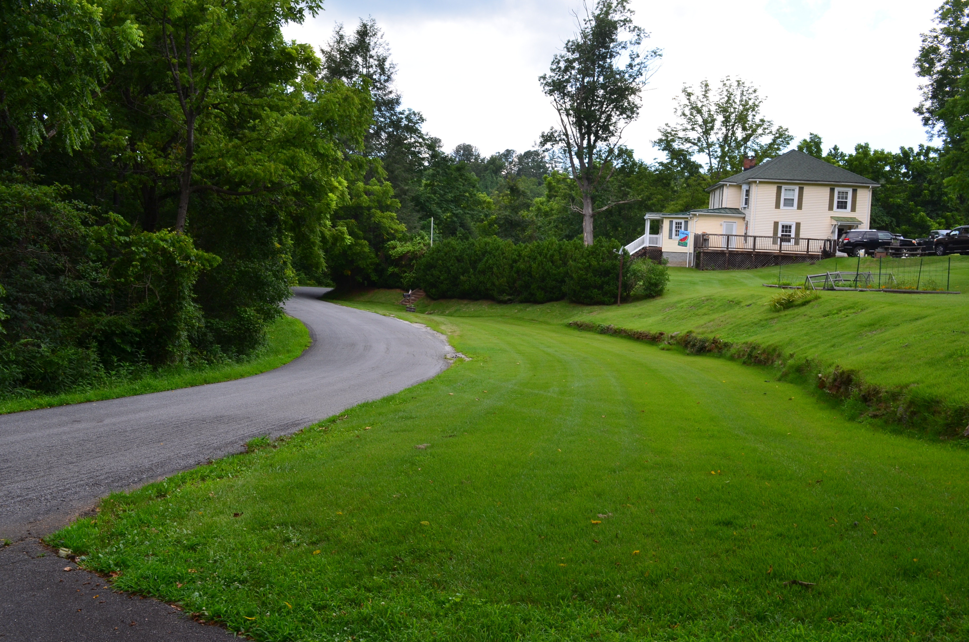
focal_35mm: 33
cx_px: 484
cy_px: 321
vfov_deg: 39.8
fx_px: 886
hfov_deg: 57.3
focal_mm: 22
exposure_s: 1/80
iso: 200
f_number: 10
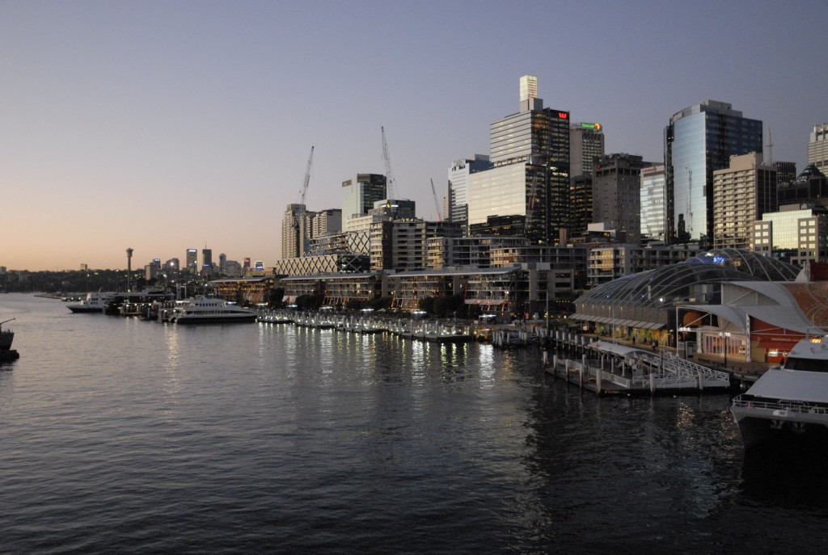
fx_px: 760
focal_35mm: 33
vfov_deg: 40.1
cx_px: 414
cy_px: 278
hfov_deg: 57.1
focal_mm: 22
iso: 1600
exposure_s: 1/50
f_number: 3.8
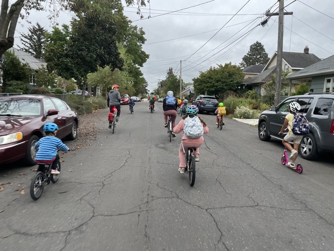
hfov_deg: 67.3
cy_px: 126
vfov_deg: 53.0
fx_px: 251
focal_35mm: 26
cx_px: 167
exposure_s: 1/108
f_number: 1.6
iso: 125
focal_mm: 4.2
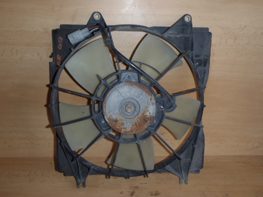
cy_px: 98
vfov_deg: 49.7
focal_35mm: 28
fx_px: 213
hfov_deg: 63.4
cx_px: 132
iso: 100
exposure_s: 1/30
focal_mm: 5
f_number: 3.9
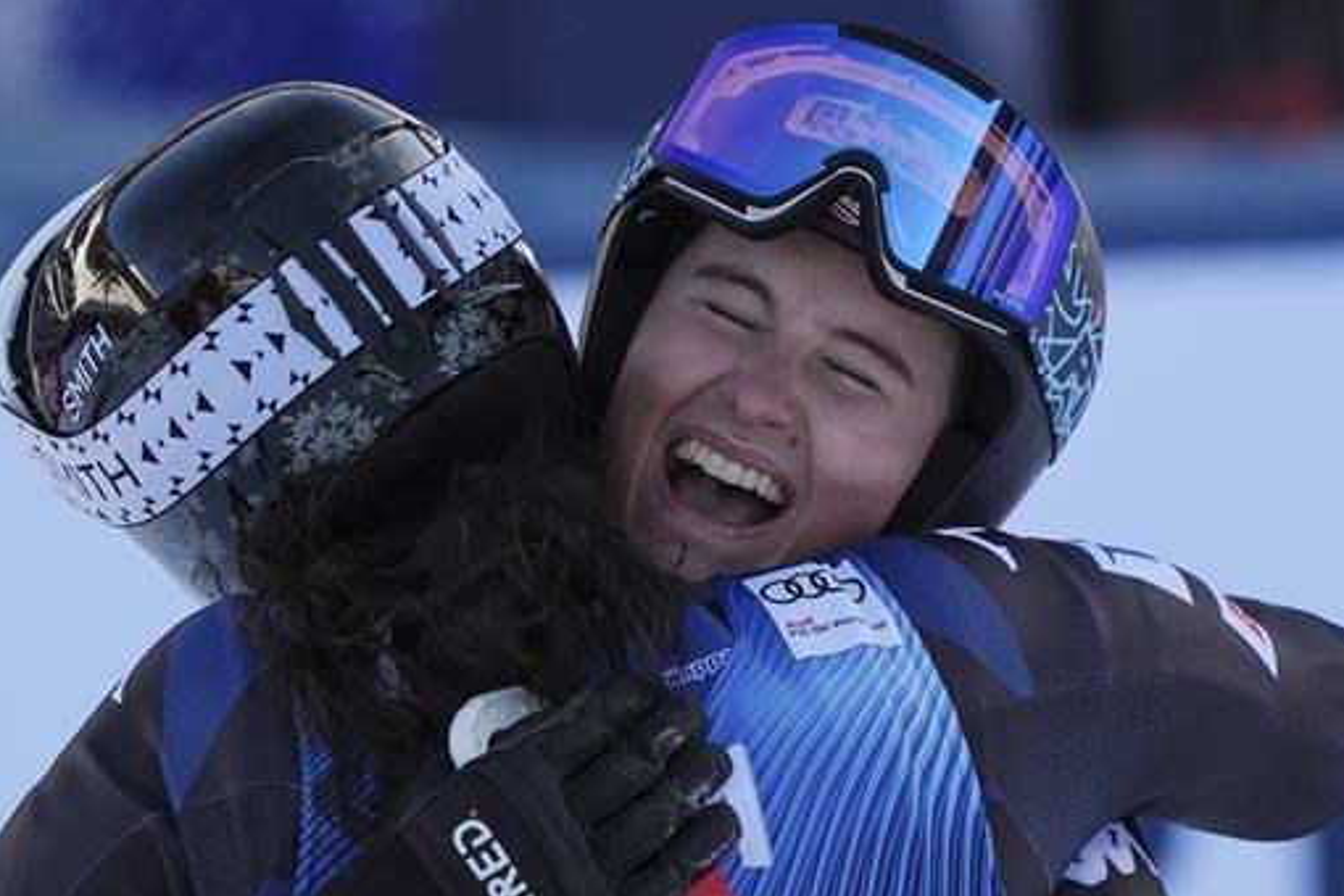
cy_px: 502
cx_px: 683
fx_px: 26878
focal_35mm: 720
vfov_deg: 1.9
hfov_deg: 2.9
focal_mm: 565
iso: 800
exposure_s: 1/1600
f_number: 6.3
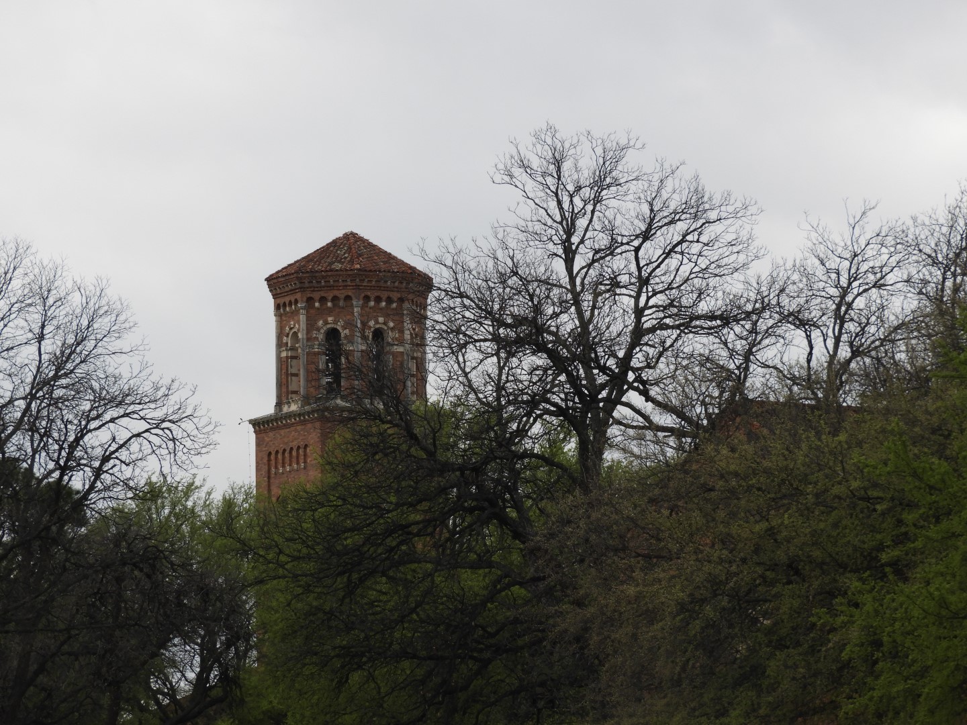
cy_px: 362
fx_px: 4749
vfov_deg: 8.7
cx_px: 484
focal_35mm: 170
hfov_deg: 11.6
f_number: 5.2
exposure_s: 1/400
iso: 100
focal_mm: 30.5
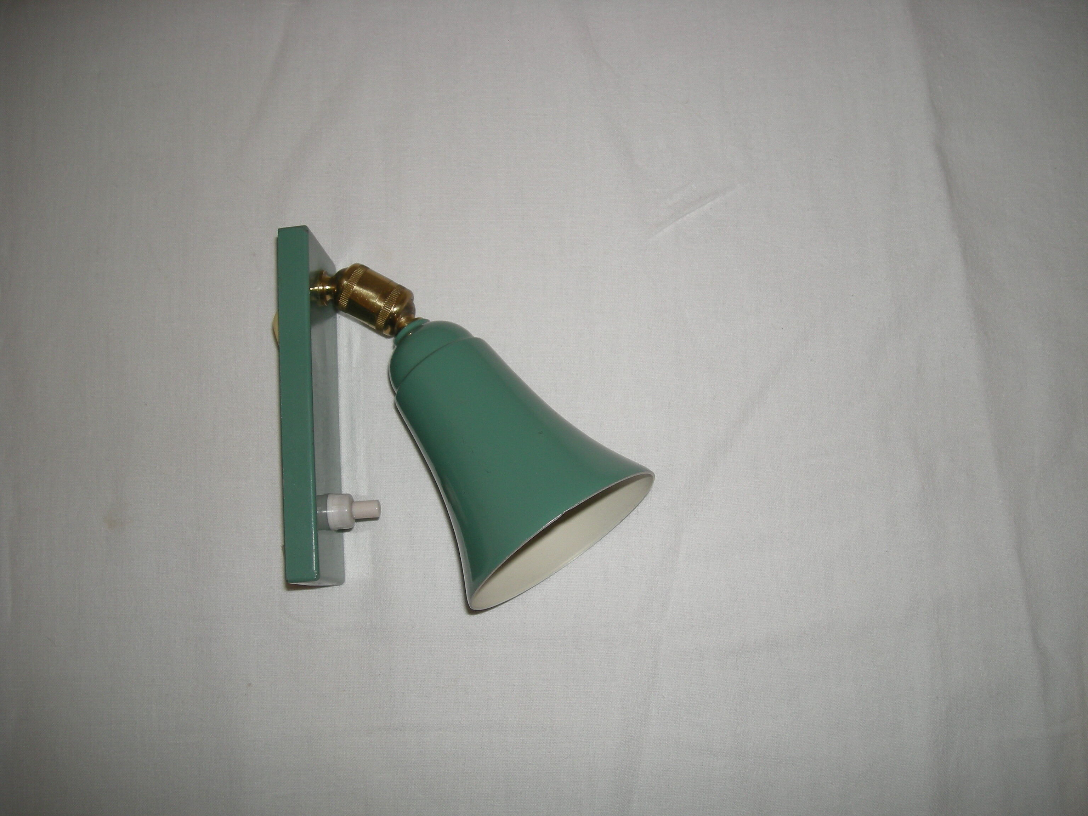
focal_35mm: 35
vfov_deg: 40.7
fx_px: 1100
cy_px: 408
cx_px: 544
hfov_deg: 52.6
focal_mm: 5.7
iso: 50
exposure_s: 1/30
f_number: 2.8
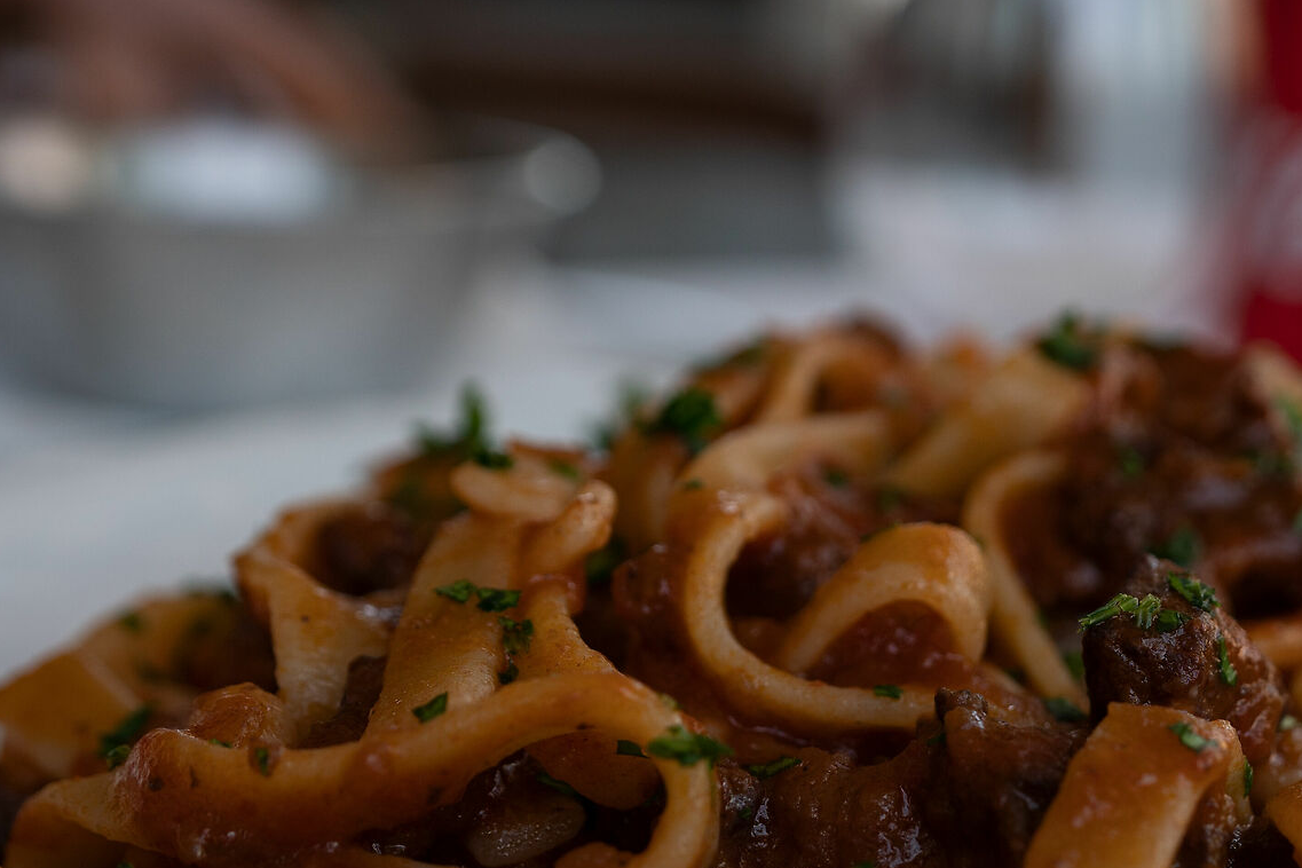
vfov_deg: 23.3
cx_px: 1078
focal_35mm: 57
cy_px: 739
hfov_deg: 33.8
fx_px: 2061
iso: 100
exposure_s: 1/250
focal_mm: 18
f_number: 2.8
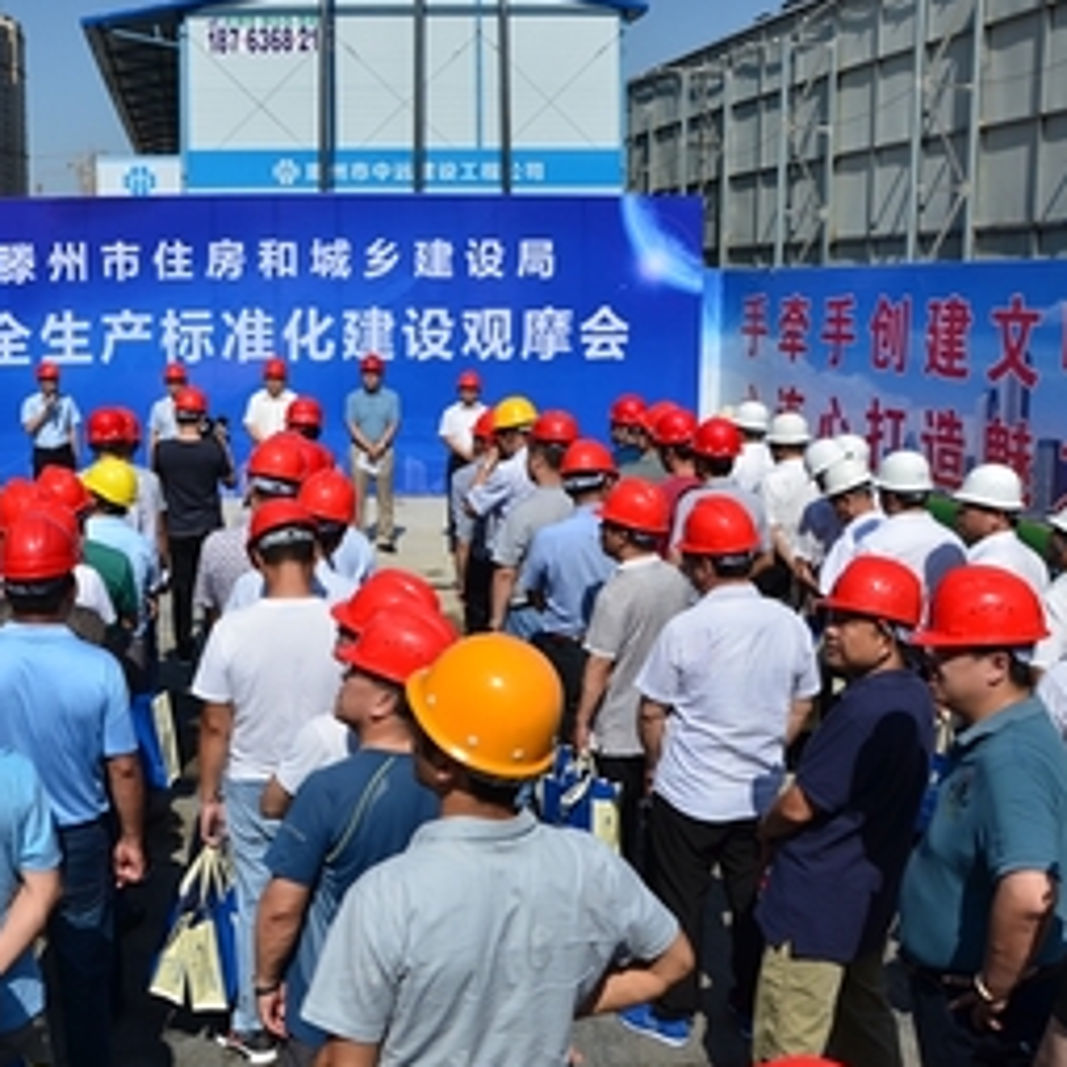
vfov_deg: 46.0
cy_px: 523
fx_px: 1255
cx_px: 276
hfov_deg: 44.6
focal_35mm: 36
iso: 100
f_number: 8
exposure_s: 1/400
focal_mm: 18
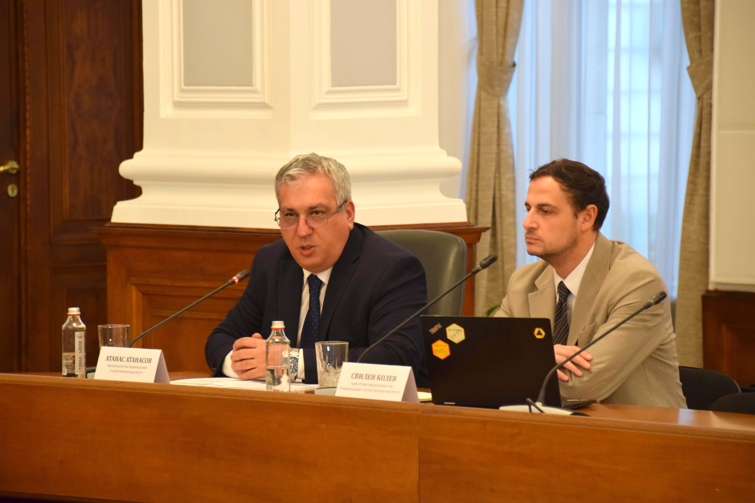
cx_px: 378
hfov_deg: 10.2
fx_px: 4247
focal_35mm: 202
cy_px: 252
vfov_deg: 6.8
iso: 1400
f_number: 6
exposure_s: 1/60
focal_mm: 135
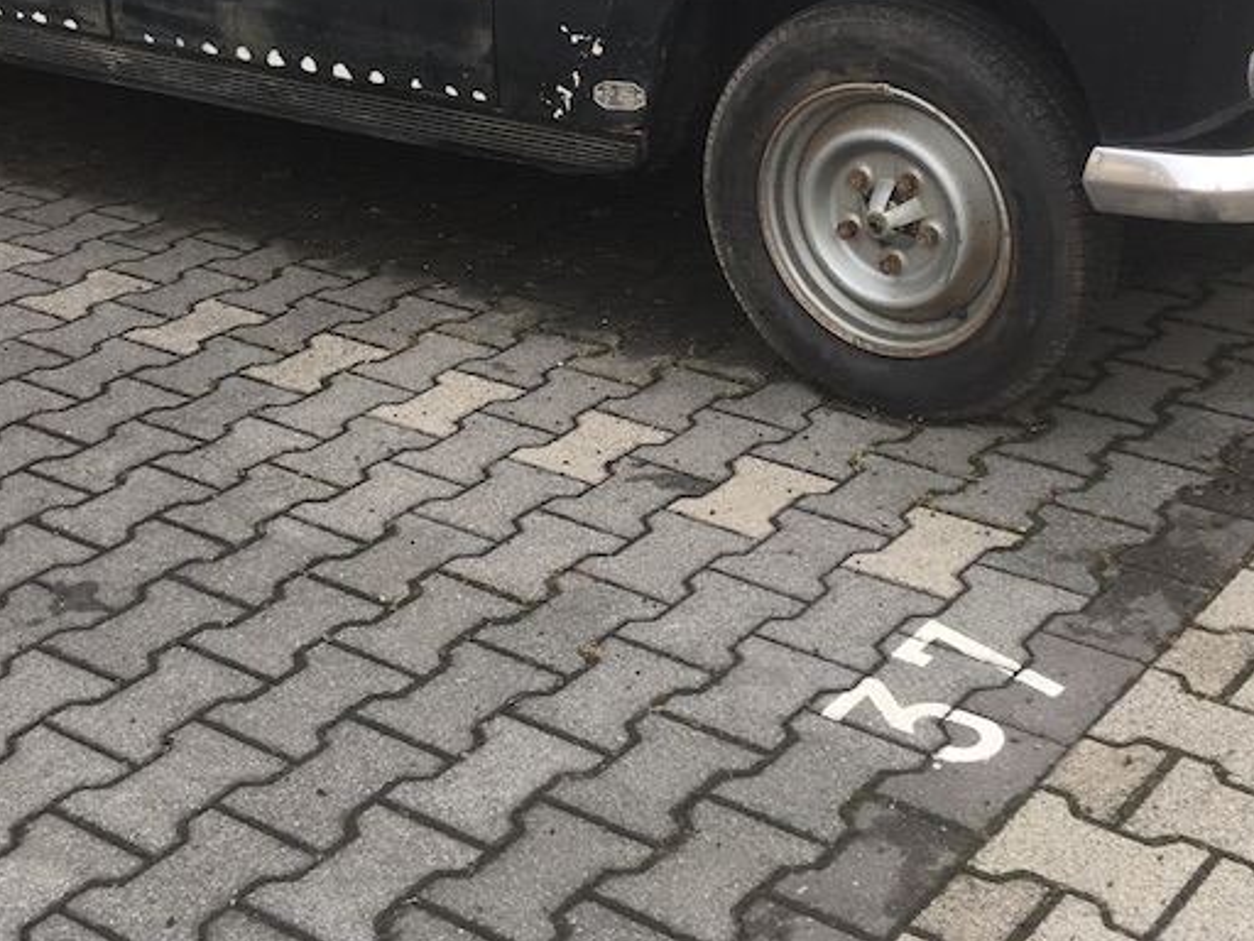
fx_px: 2101
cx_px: 654
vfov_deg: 24.5
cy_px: 83
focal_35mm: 58
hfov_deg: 33.2
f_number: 2.2
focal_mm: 4.15
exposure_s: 1/167
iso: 25
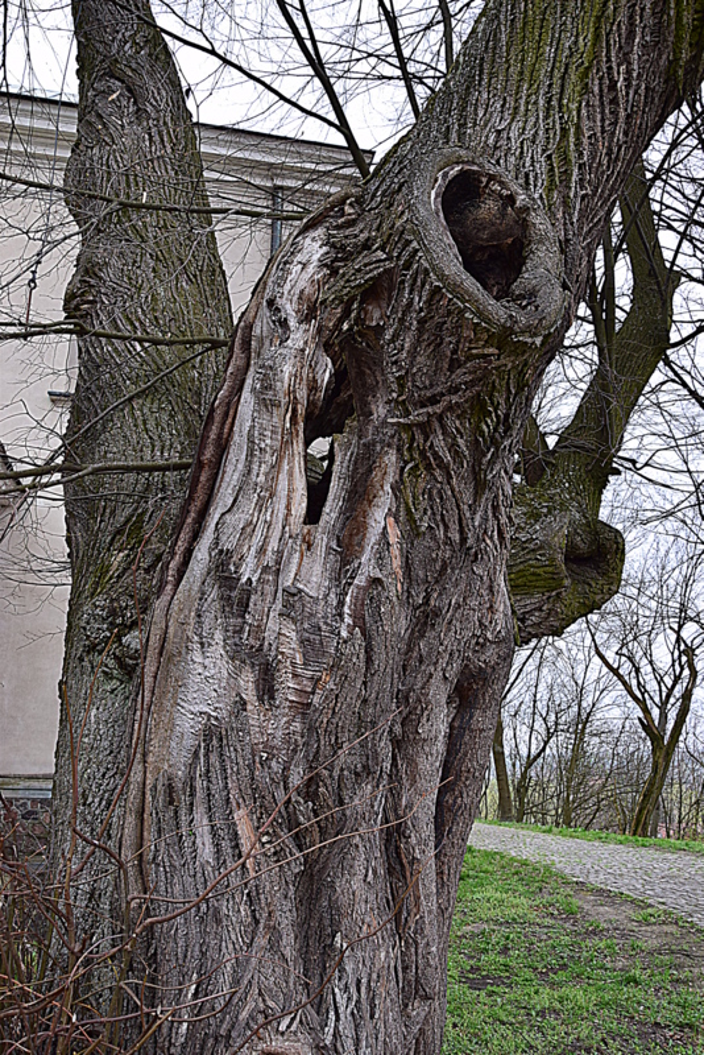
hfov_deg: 48.0
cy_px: 528
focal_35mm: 27
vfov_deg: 67.4
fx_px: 791
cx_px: 352
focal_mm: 18
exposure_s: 1/60
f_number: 8
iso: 400
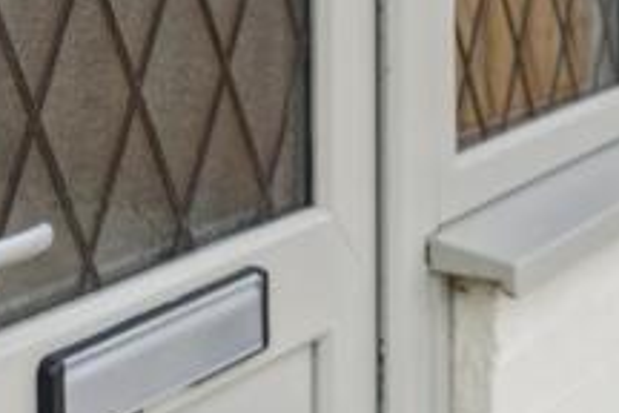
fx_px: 1822
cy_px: -182
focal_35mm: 106
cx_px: -156
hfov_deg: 18.1
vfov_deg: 12.4
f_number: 5.6
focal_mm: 35
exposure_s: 1/80
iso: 320
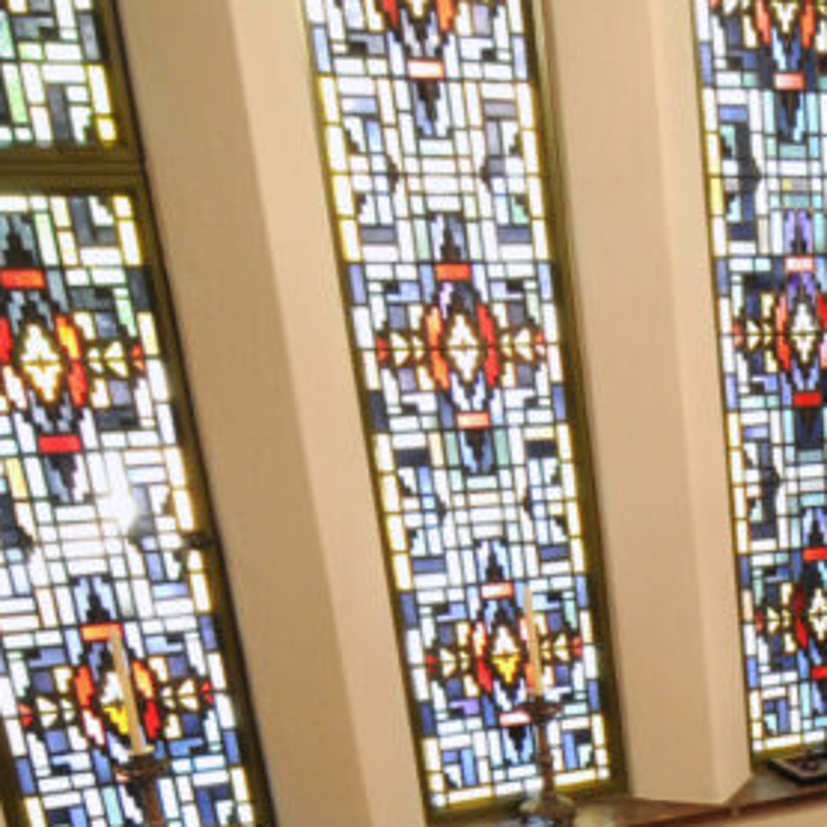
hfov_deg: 23.5
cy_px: 1102
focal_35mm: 66
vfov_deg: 22.9
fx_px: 1784
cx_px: 1032
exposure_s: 1
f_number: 8
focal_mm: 12
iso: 400
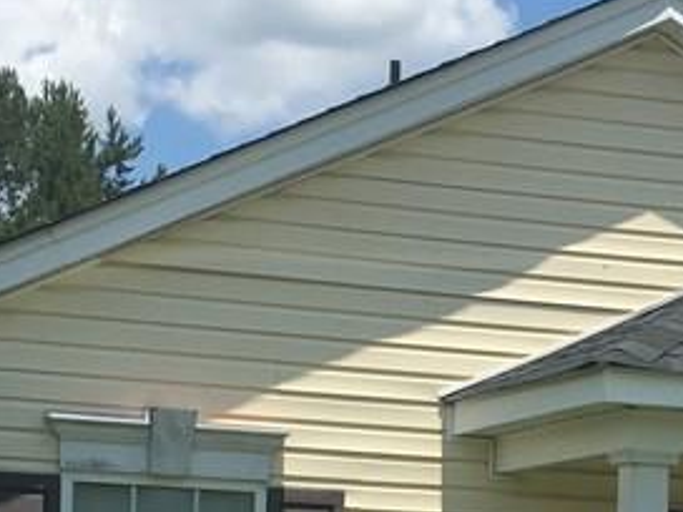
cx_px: 502
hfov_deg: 17.9
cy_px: 622
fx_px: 2151
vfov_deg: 13.2
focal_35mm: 109
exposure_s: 1/1876
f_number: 2.2
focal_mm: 4.15
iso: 25
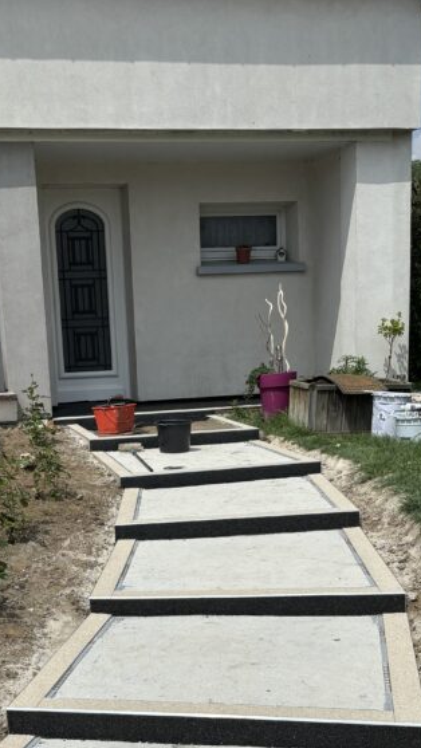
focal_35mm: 52
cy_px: 578
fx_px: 1032
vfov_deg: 38.6
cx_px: 180
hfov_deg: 23.0
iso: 50
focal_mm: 5.96
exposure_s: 1/10989
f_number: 1.6
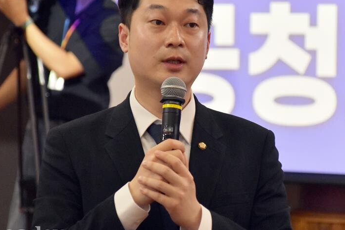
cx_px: 175
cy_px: 92
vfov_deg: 4.7
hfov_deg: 7.0
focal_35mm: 295
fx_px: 2824
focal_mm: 135
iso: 1600
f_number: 6
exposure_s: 1/160
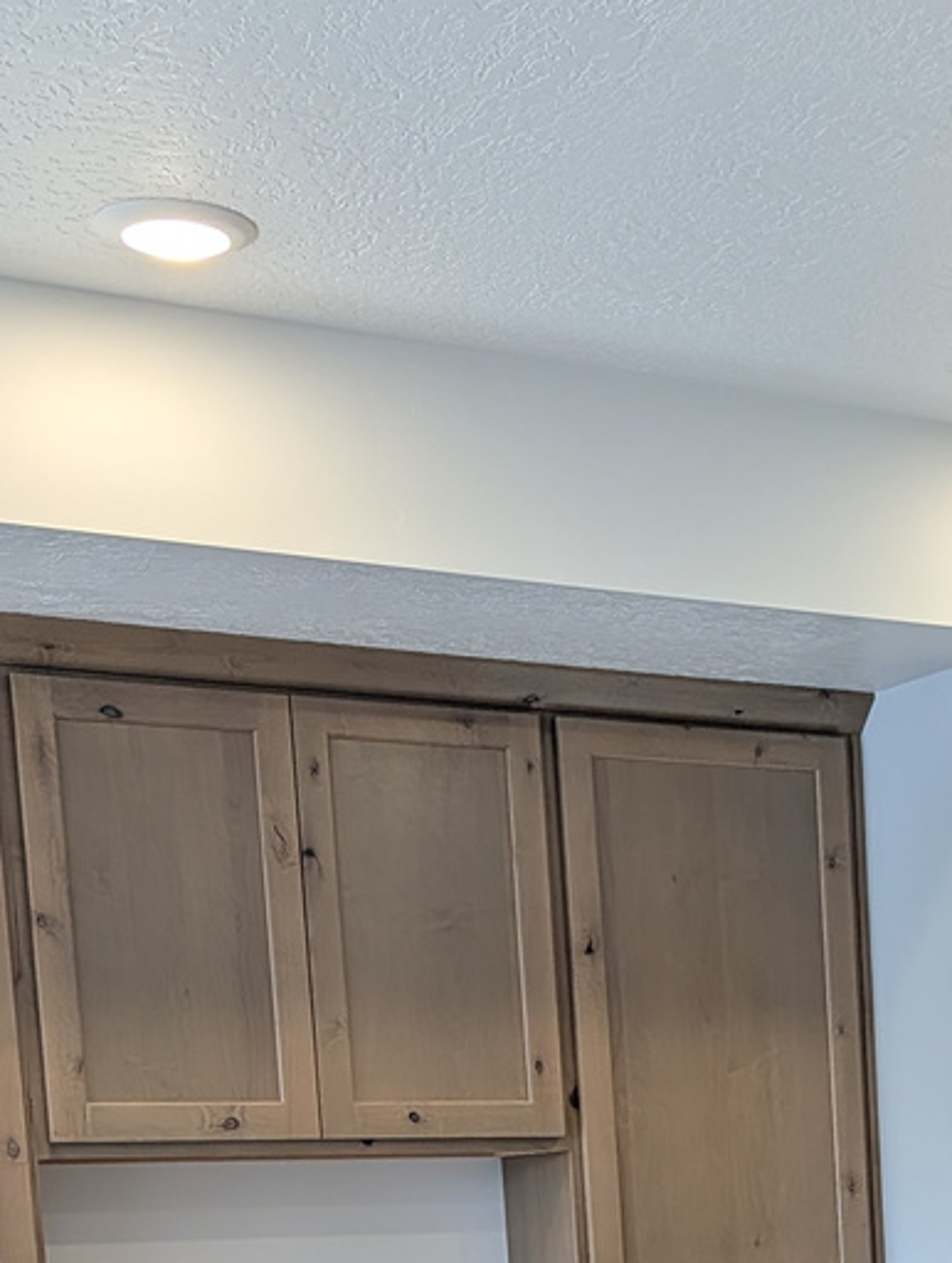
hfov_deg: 19.6
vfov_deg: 24.0
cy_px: 1603
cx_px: 1069
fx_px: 2631
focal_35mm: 72
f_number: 1.68
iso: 79
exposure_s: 1/120
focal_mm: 6.9
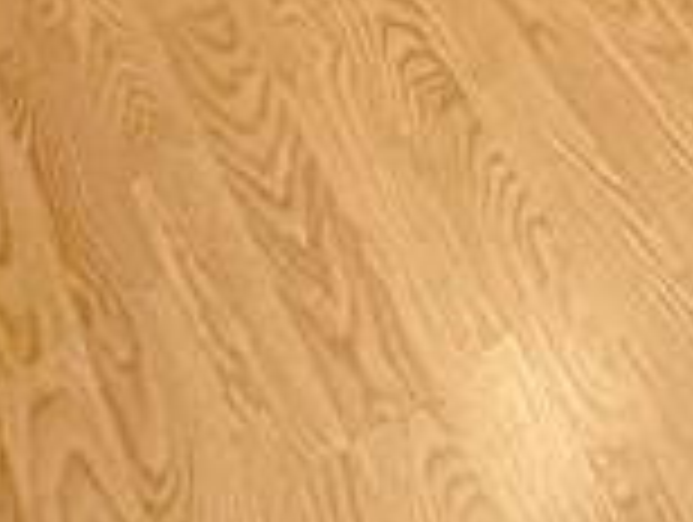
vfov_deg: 10.5
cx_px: 1526
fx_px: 1865
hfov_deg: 15.2
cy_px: -1089
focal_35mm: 93
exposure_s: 1/60
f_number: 2.2
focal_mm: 2.22
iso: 320
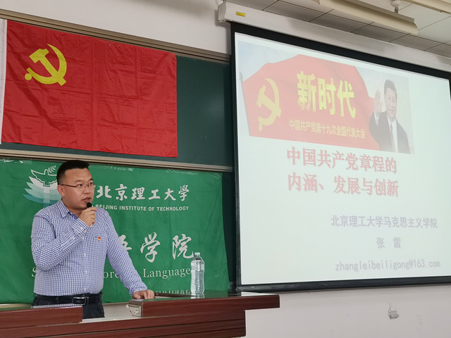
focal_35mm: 38
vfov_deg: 37.7
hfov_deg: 49.0
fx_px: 495
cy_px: 169
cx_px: 226
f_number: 1.8
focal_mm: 4.75
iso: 160
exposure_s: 1/100
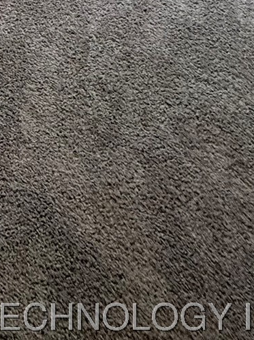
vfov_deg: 20.9
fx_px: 529
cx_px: -84
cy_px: -300
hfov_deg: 23.6
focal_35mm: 54
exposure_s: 1/60
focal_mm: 2.22
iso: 250
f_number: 2.2
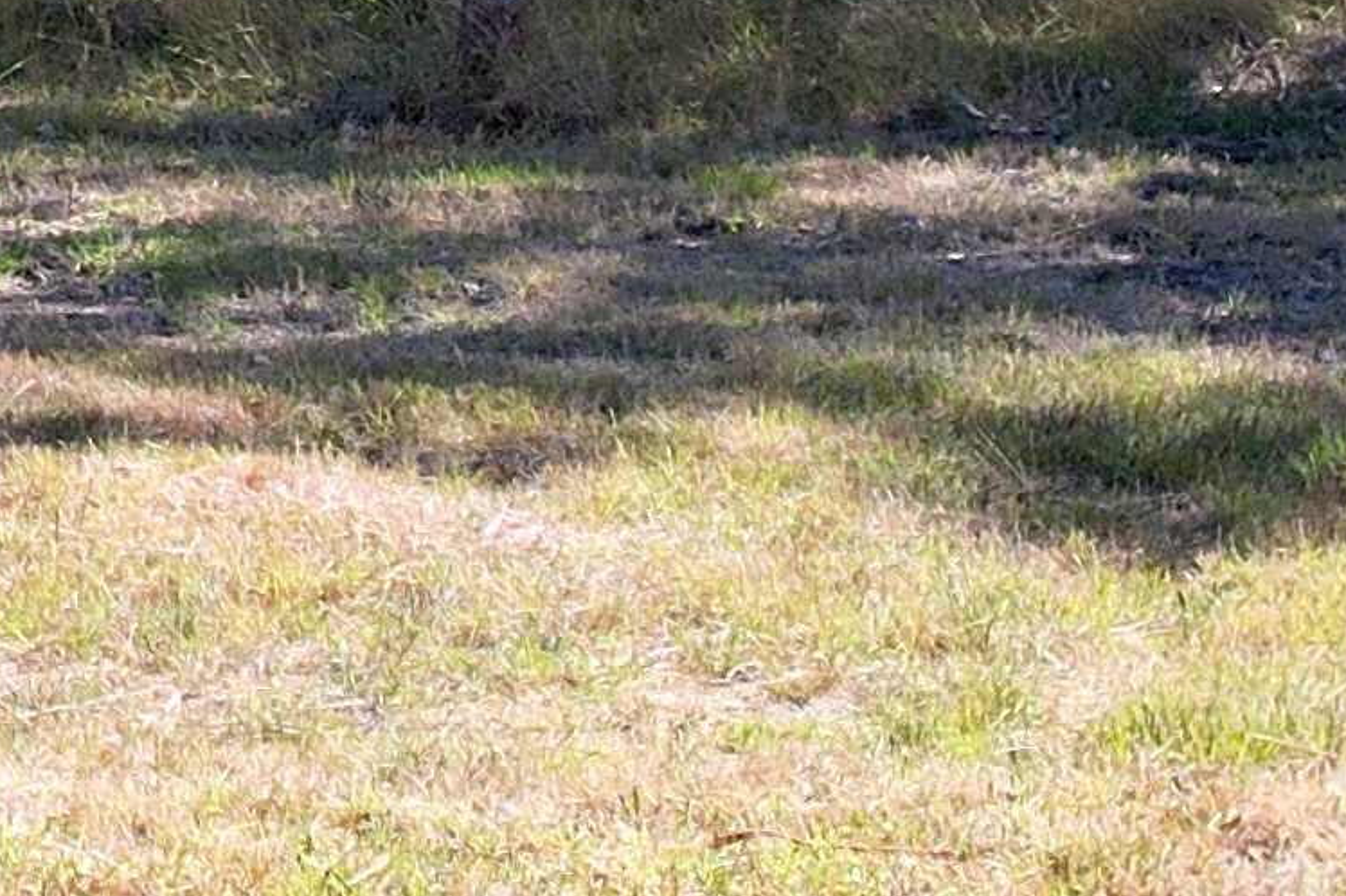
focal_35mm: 161
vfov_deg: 8.4
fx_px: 6017
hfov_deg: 12.0
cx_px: -909
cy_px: -399
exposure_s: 1/240
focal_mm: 8.38
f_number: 2.8
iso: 100
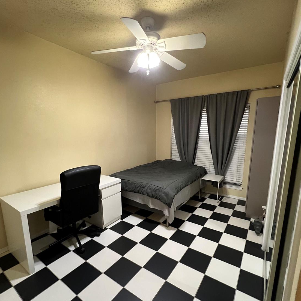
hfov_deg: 87.4
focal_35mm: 16
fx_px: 157
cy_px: 163
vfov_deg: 87.2
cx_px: 150
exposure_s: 1/60
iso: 500
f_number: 1.8
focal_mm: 1.57
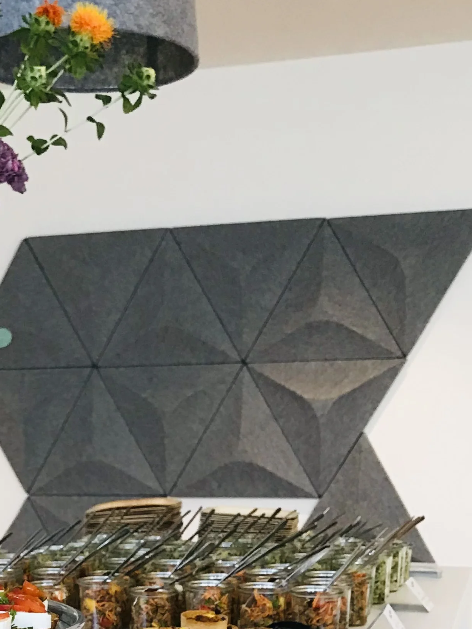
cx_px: 19
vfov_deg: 26.7
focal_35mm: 69
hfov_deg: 20.7
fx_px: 1254
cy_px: 627
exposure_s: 1/35
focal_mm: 3.99
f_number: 1.8
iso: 20
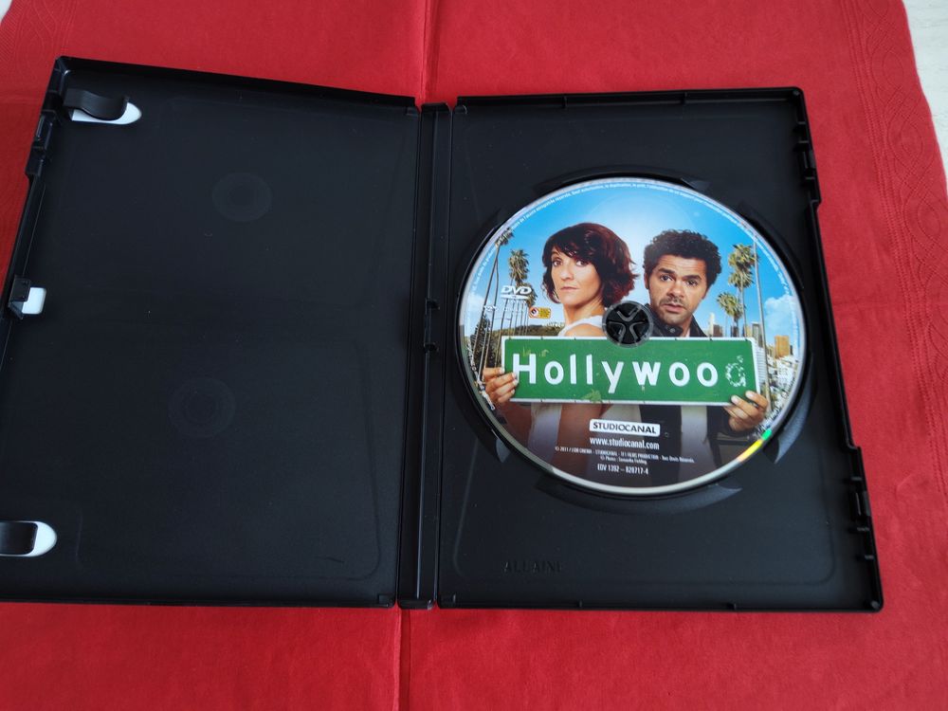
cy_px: 356
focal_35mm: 26
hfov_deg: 67.3
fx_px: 712
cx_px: 474
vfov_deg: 53.1
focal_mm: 3.08
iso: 80
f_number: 2
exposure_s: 1/50
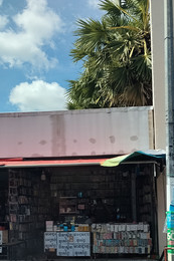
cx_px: 74
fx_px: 421
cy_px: 187
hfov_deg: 23.3
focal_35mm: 58
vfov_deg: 34.0
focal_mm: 4.22
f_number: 1.8
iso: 50
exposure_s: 1/387
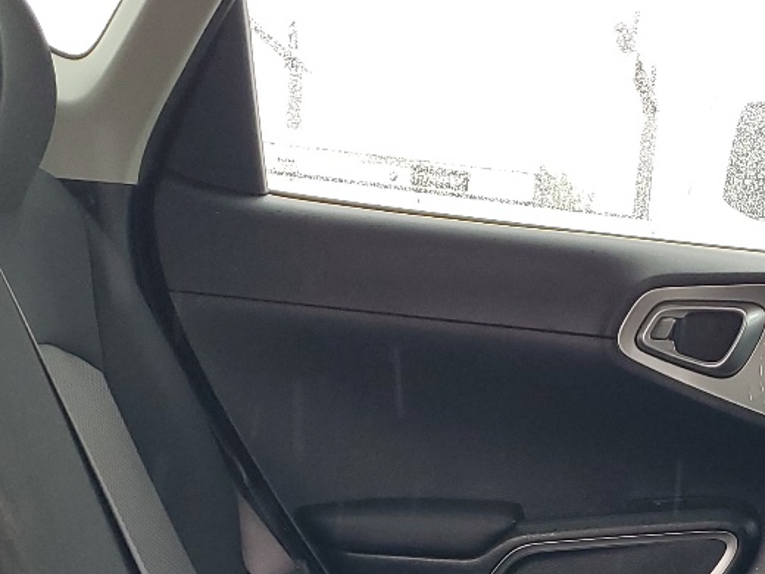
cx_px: 518
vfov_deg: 17.5
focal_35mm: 80
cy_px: 711
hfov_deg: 24.3
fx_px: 1768
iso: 66
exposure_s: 1/120
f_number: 1.5
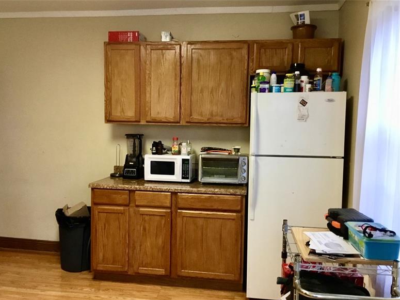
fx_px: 370
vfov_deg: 44.1
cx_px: 194
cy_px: 154
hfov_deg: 56.8
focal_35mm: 32
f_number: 2.4
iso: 160
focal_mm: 3.3
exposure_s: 1/30
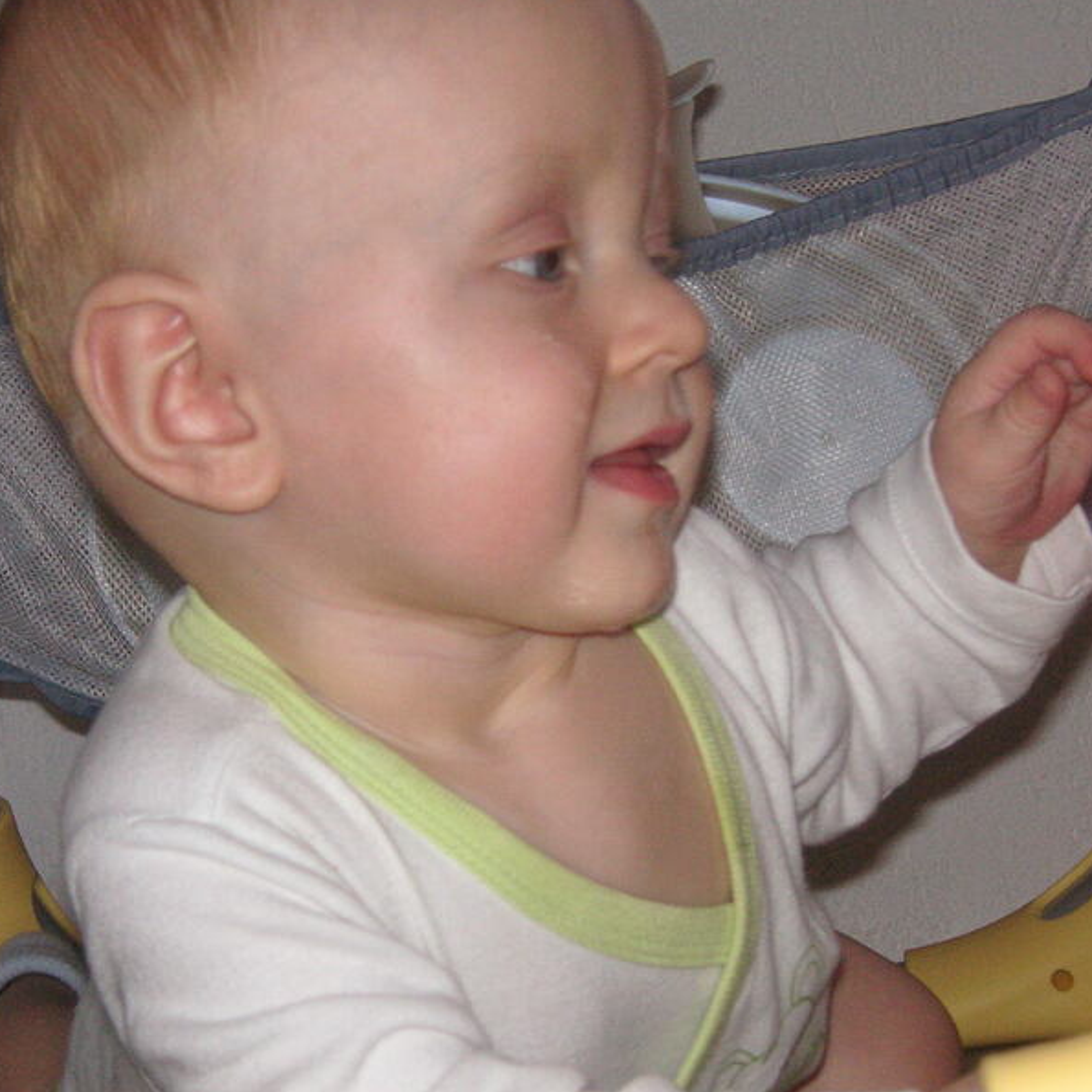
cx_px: 486
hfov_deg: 17.2
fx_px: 3605
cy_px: 543
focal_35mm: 101
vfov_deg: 17.2
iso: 160
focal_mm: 14.1
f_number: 4.7
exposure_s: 1/90
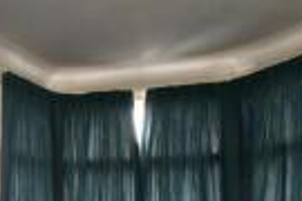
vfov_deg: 22.8
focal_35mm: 53
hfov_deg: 29.3
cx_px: -103
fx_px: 445
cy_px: 260
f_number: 8
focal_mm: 10
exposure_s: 1/2
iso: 250
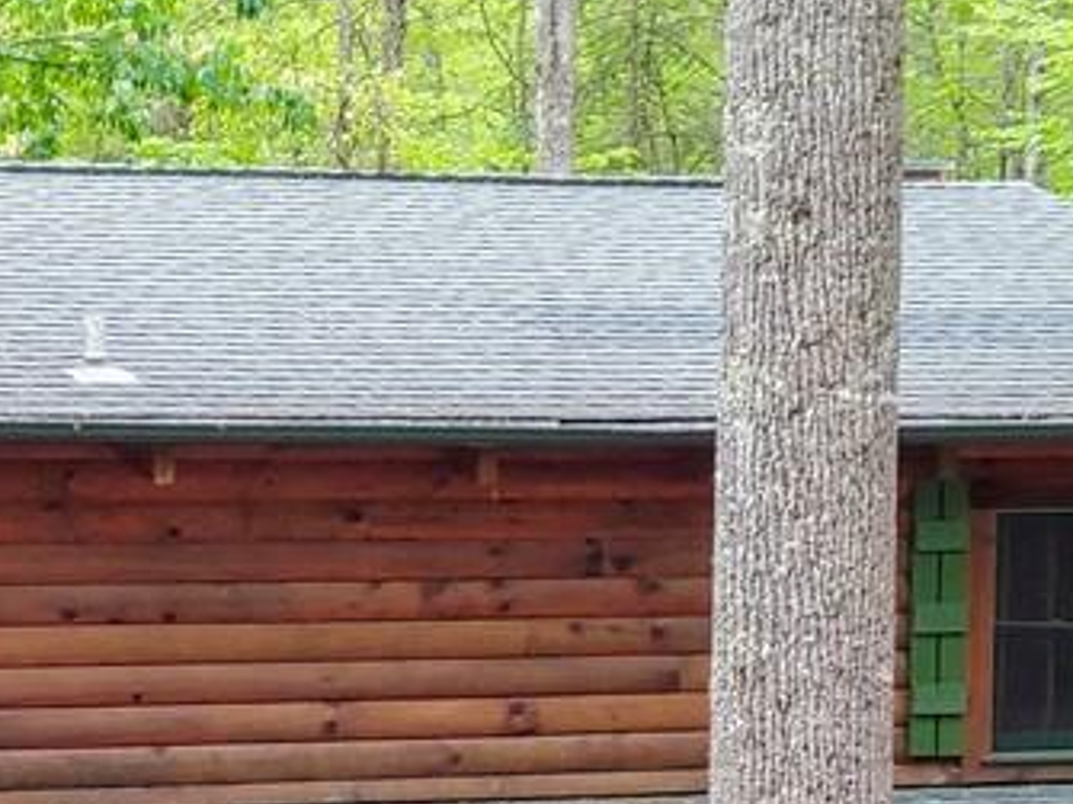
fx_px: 4741
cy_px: 926
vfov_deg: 9.6
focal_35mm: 153
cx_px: 227
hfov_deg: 12.9
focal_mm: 5.88
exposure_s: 1/30
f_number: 2.4
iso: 100
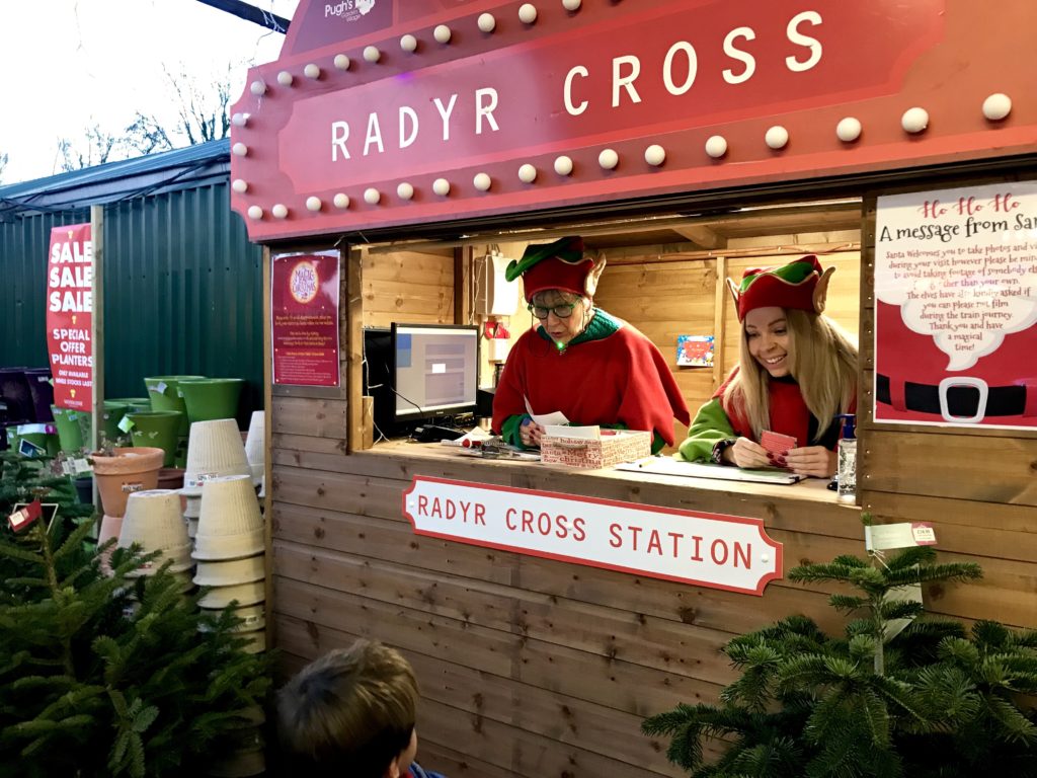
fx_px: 839
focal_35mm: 28
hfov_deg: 63.4
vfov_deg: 49.7
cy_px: 389
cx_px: 518
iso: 80
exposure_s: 1/17
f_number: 1.8
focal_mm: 3.99
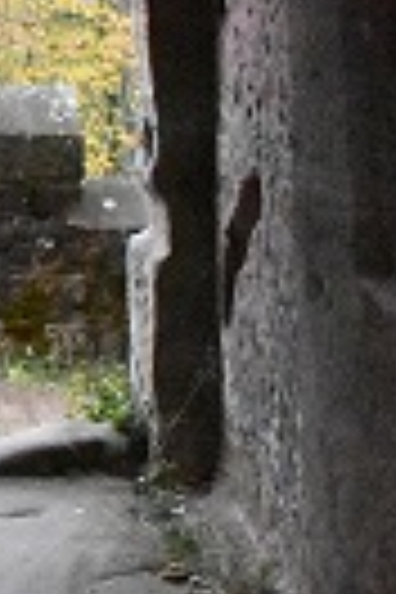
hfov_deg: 10.2
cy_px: -342
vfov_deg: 14.4
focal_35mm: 131
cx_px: -142
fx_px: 2161
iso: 12800
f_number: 10
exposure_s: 1/2000
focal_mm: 26
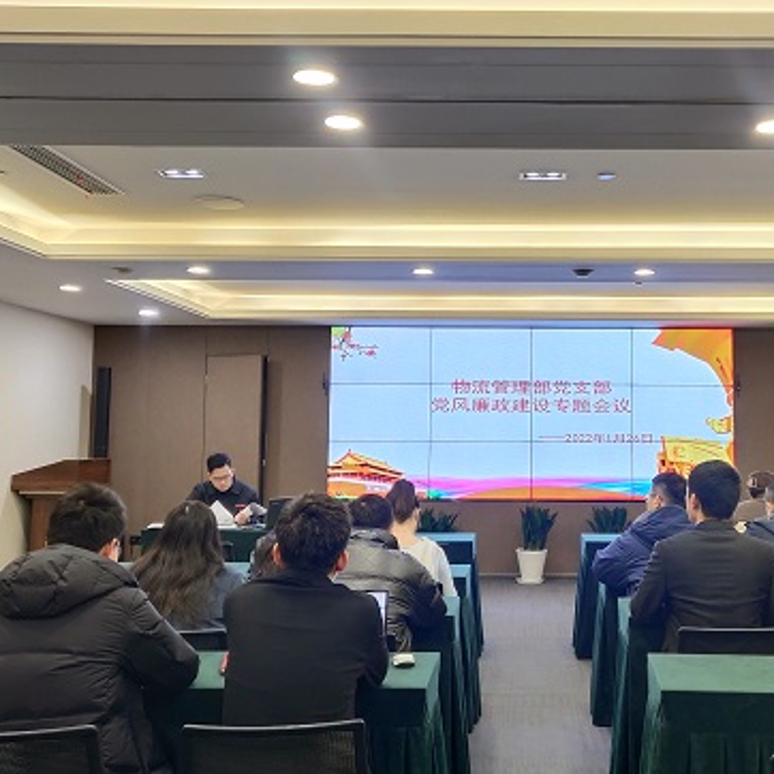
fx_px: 1113
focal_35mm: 44
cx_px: 485
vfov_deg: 38.3
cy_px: 331
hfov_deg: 38.1
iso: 193
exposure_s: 1/50
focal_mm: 4.35
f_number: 1.8
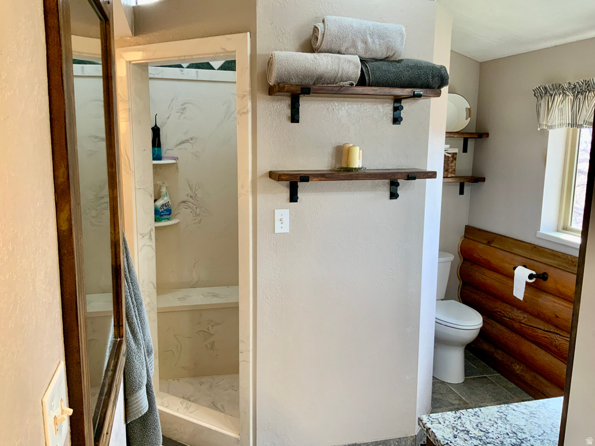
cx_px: 298
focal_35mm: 29
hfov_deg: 61.7
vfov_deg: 48.2
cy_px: 223
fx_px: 498
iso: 64
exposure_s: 1/60
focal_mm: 3
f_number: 1.8
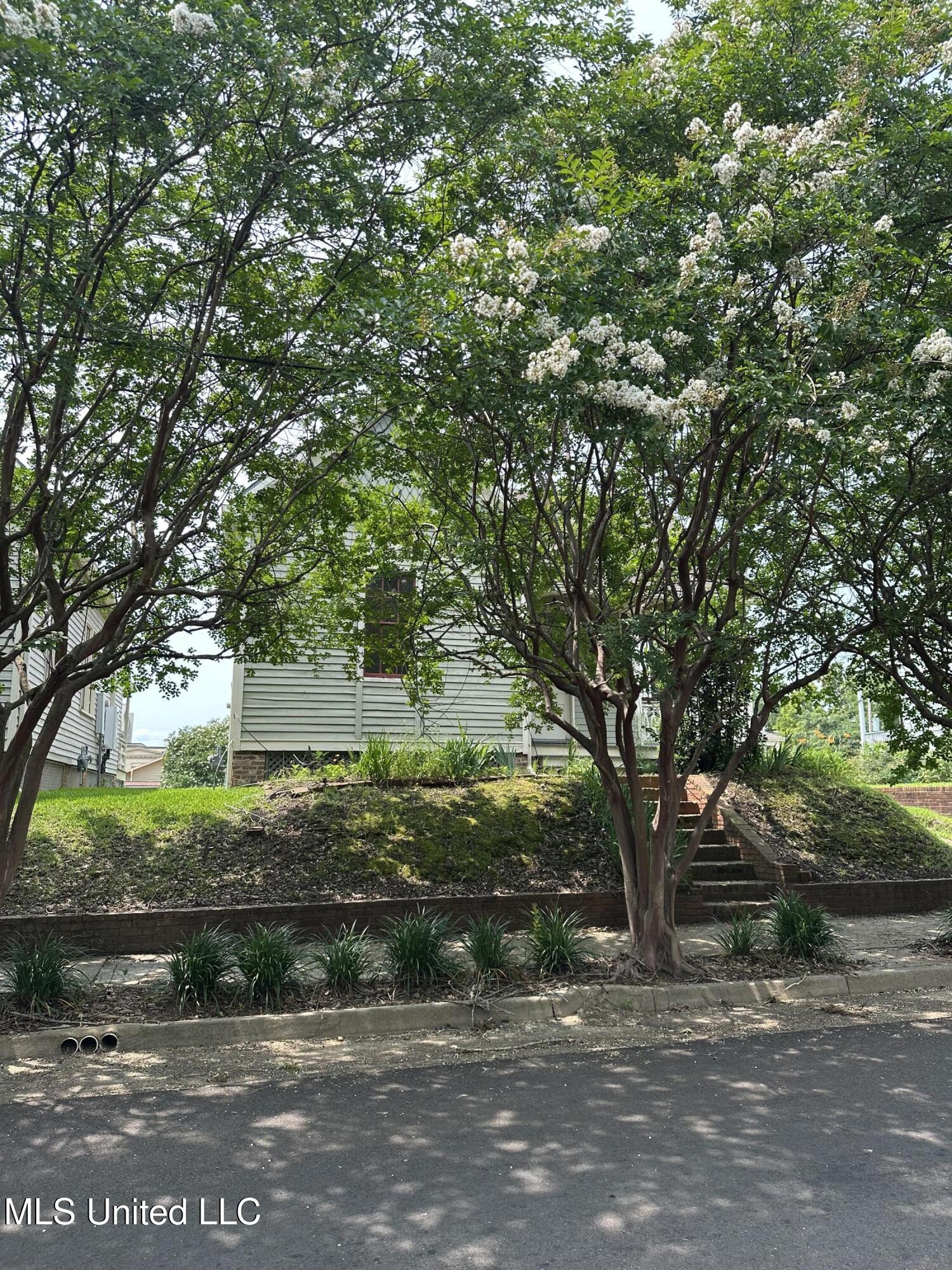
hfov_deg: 56.8
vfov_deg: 71.6
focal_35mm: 24
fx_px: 880
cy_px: 635
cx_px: 476
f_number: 1.78
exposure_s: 1/910
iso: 80
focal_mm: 6.86
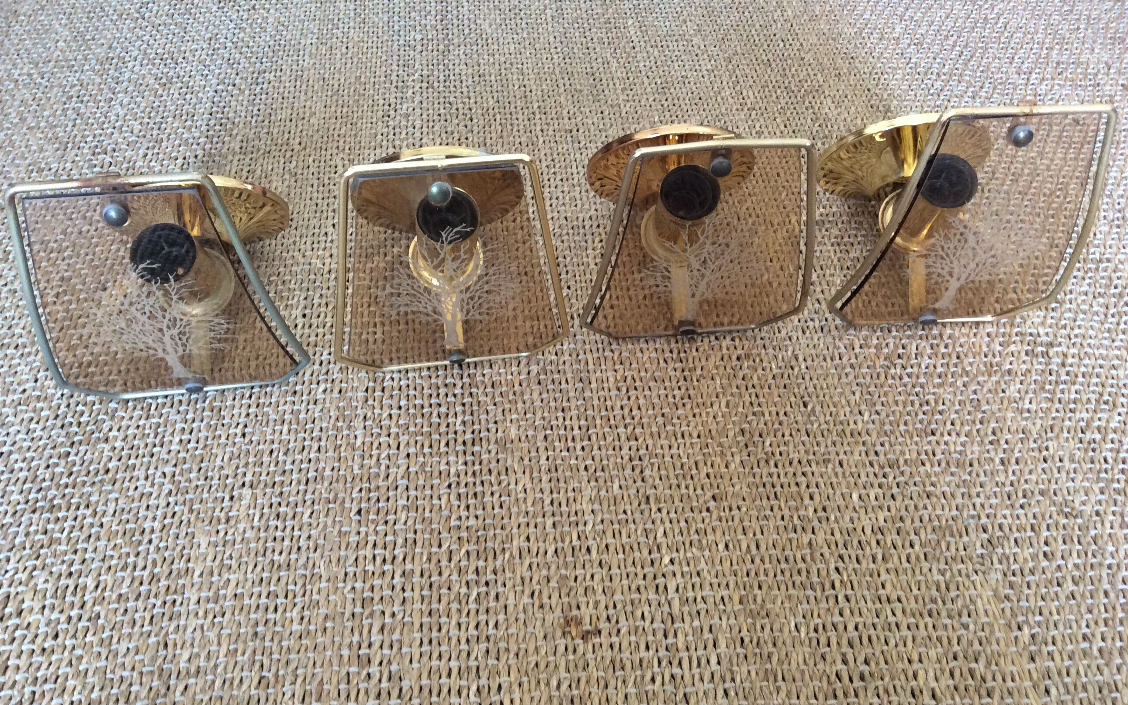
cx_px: 563
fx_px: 1045
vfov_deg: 37.3
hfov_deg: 56.7
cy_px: 373
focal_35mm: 34
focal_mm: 3.3
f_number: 2.4
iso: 125
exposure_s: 1/25
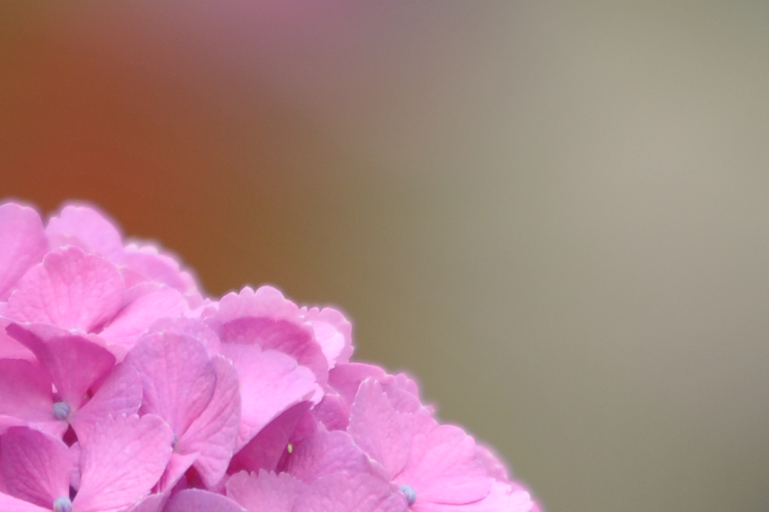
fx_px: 42203
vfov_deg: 0.7
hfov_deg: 1.0
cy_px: 784
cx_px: 144
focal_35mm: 1977
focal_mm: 500
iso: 400
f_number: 6.3
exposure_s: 1/320
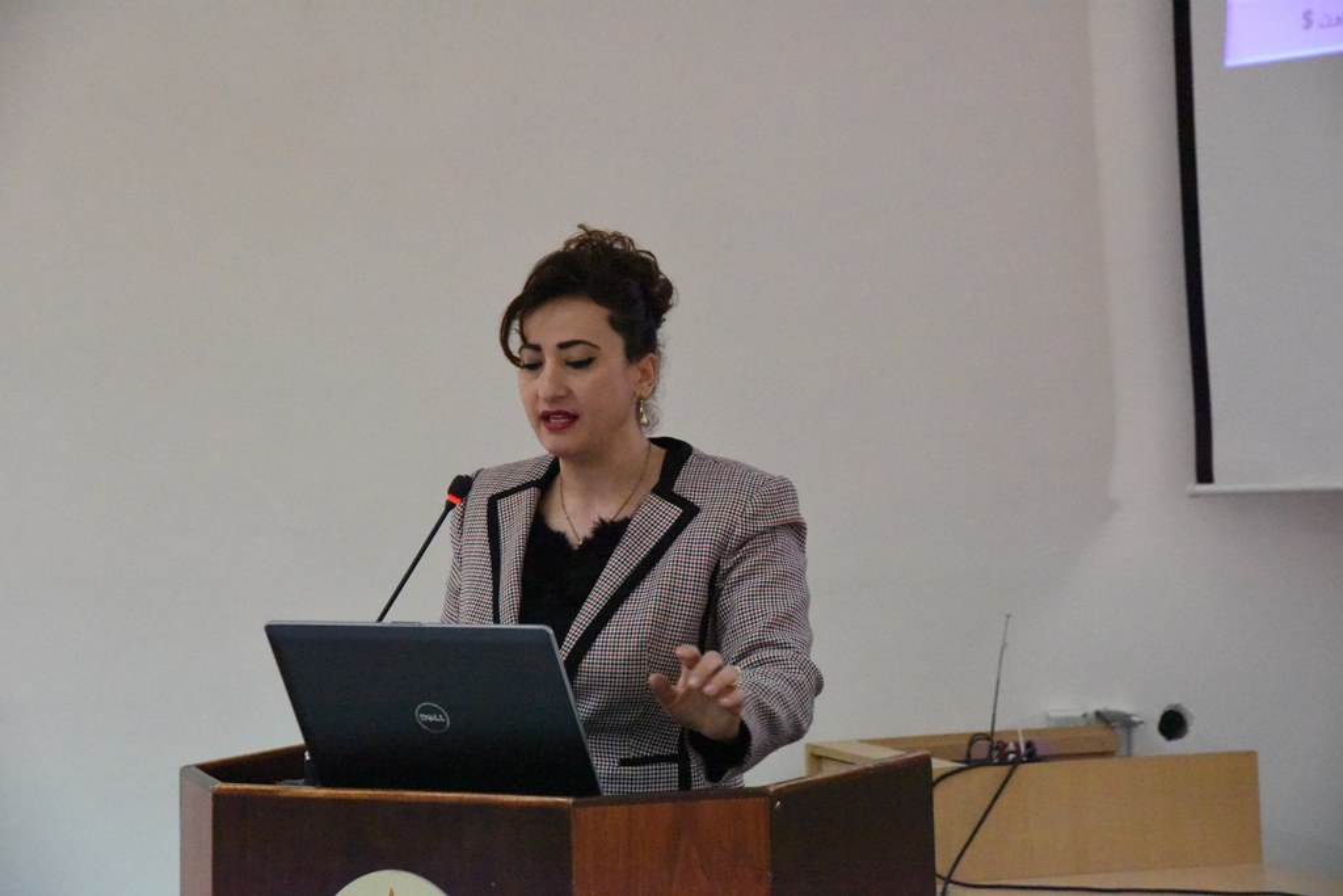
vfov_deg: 14.0
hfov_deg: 20.8
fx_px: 3656
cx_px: 672
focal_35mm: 98
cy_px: 448
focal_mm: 98
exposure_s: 1/250
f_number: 8
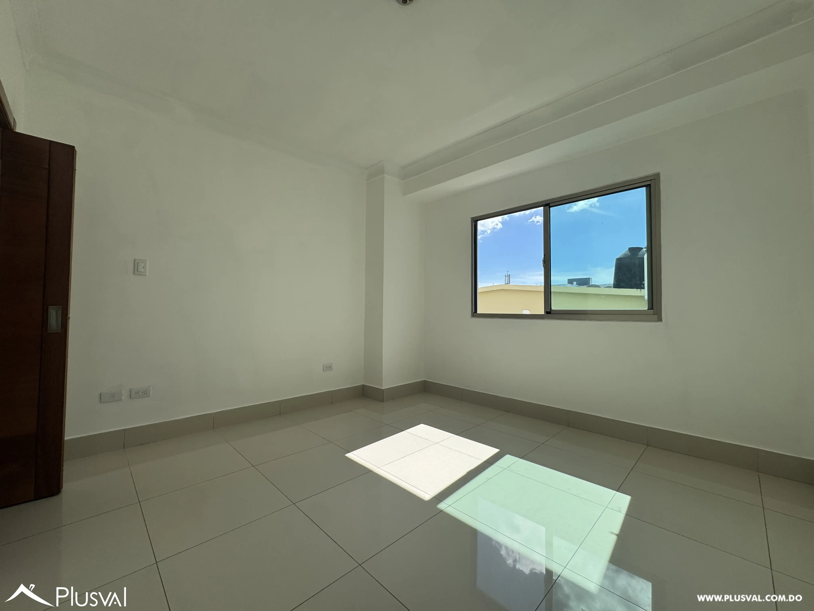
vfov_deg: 85.7
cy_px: 306
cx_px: 407
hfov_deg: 102.1
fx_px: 329
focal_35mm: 14
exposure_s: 1/1323
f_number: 2.2
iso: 50
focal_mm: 2.22
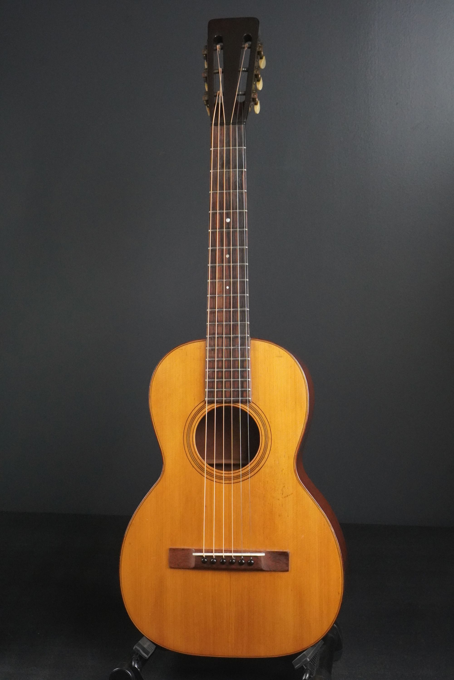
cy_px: 340
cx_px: 227
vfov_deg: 37.9
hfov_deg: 25.8
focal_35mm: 52
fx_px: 993
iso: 5000
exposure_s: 1/60
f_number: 11
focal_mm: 35
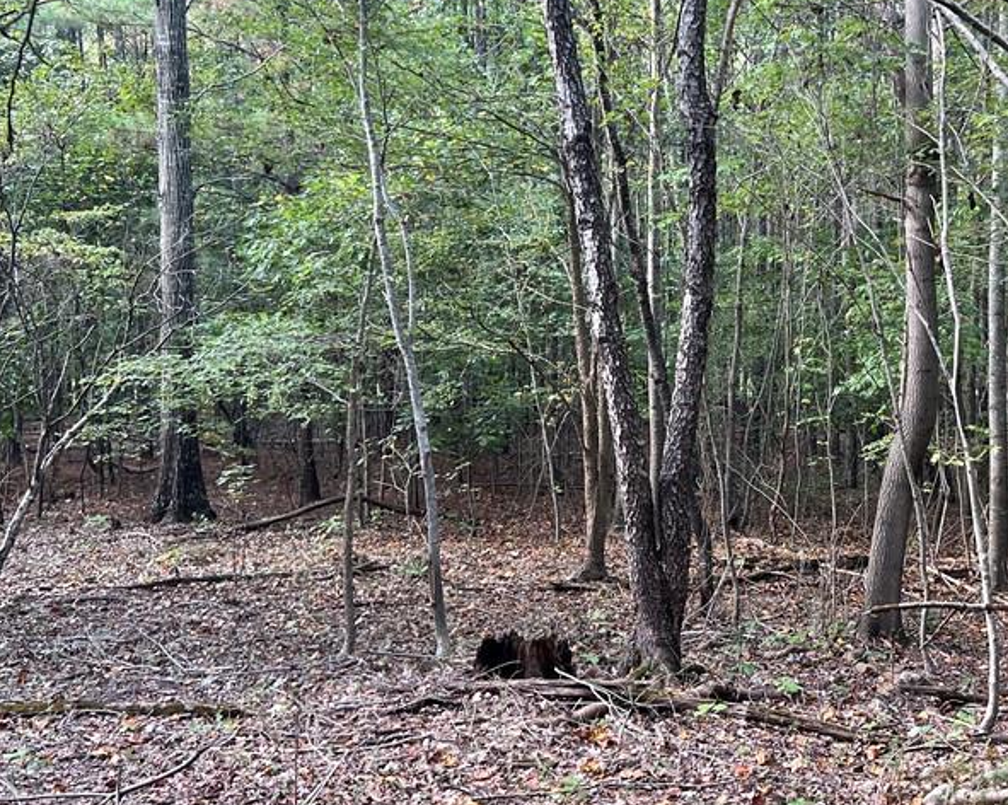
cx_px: 790
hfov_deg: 40.5
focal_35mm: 44
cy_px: 329
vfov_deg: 34.0
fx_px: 1312
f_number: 1.5
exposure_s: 1/121
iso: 100
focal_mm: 5.7
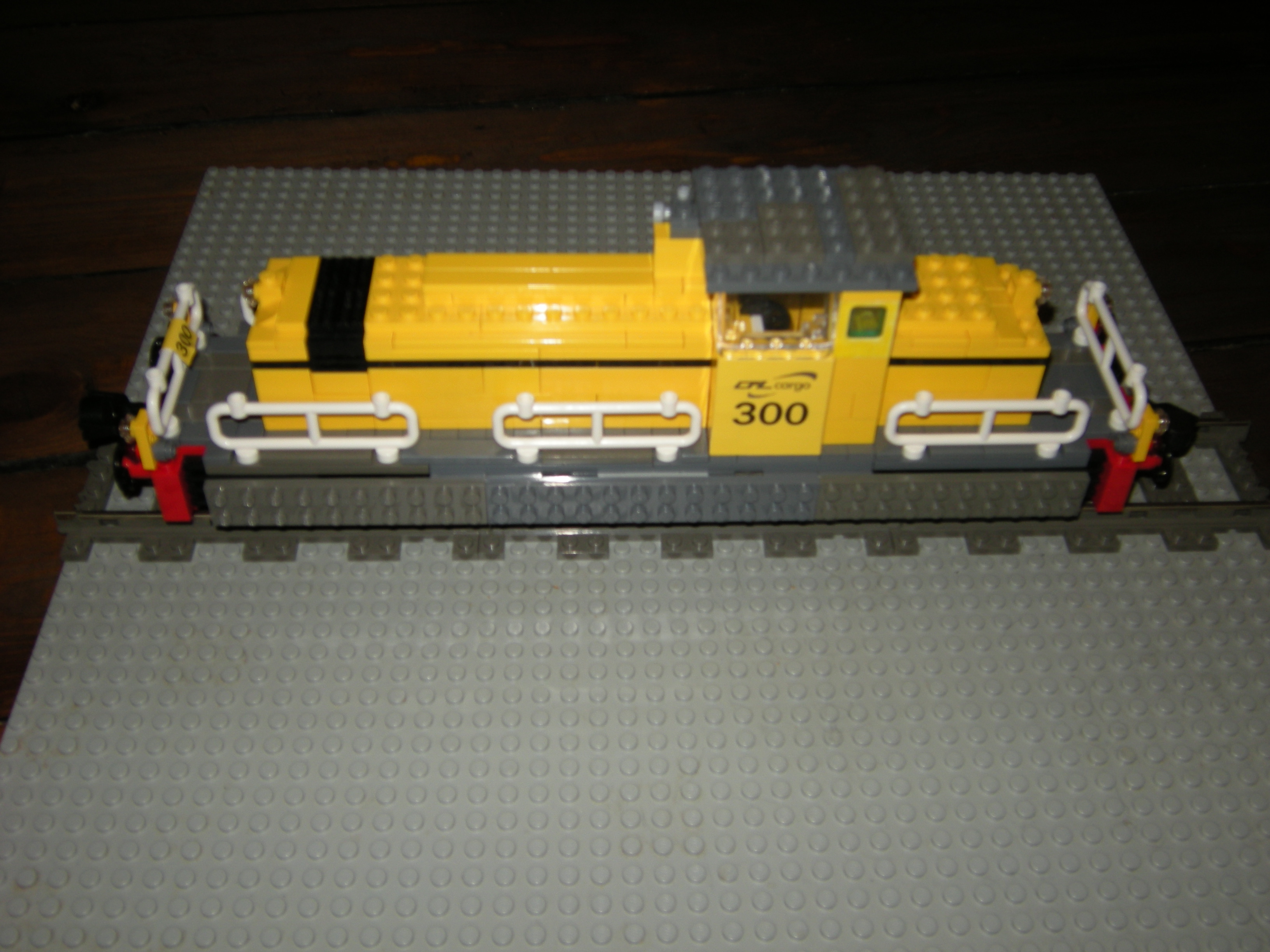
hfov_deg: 49.0
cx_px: 635
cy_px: 476
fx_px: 1394
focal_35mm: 38
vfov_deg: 37.7
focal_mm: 6.3
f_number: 3.2
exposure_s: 1/60
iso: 64
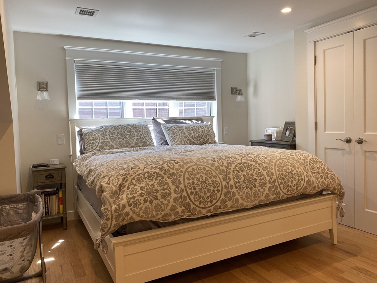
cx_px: 190
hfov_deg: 65.3
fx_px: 294
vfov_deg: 51.4
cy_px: 138
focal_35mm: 27
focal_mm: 4.25
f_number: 1.8
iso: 64
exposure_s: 1/120
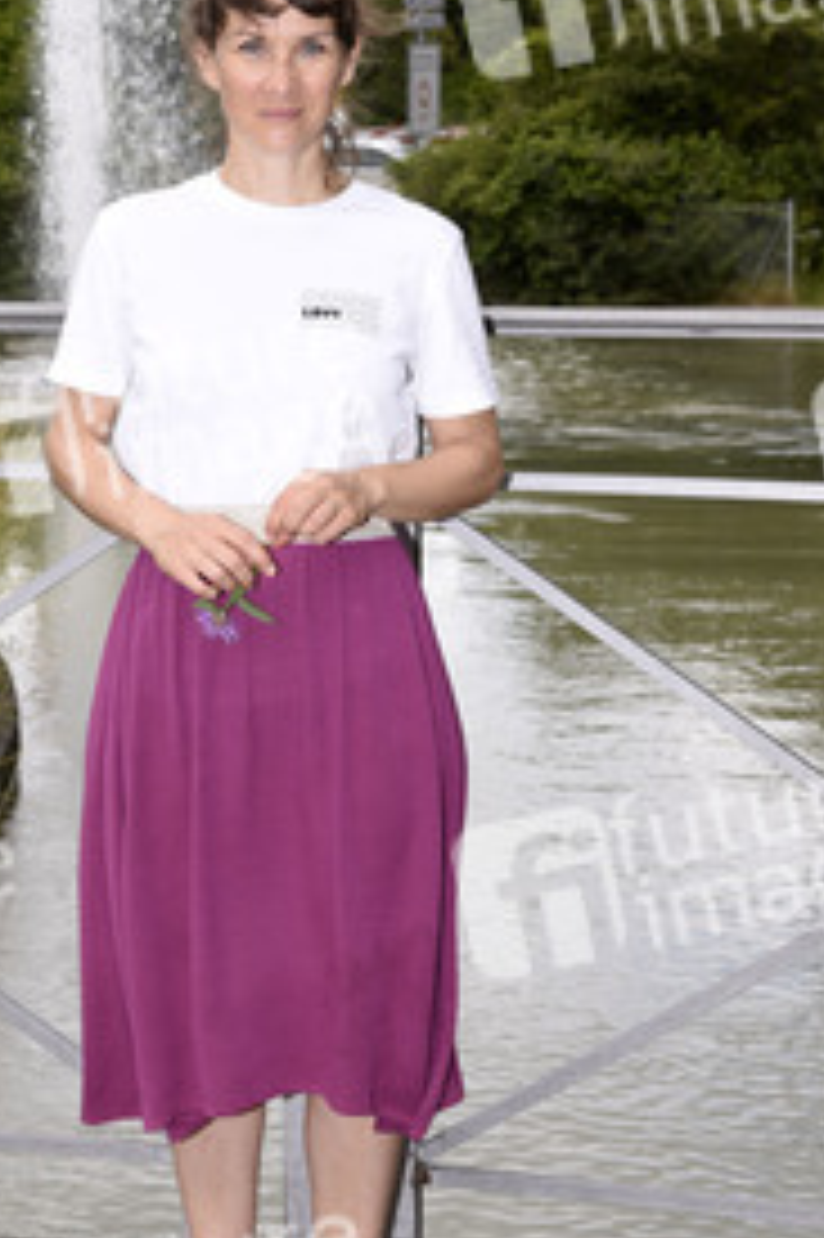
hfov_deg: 17.0
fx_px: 2750
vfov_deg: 25.4
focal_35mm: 80
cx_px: 275
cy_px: 648
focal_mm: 55
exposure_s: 1/160
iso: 200
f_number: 8
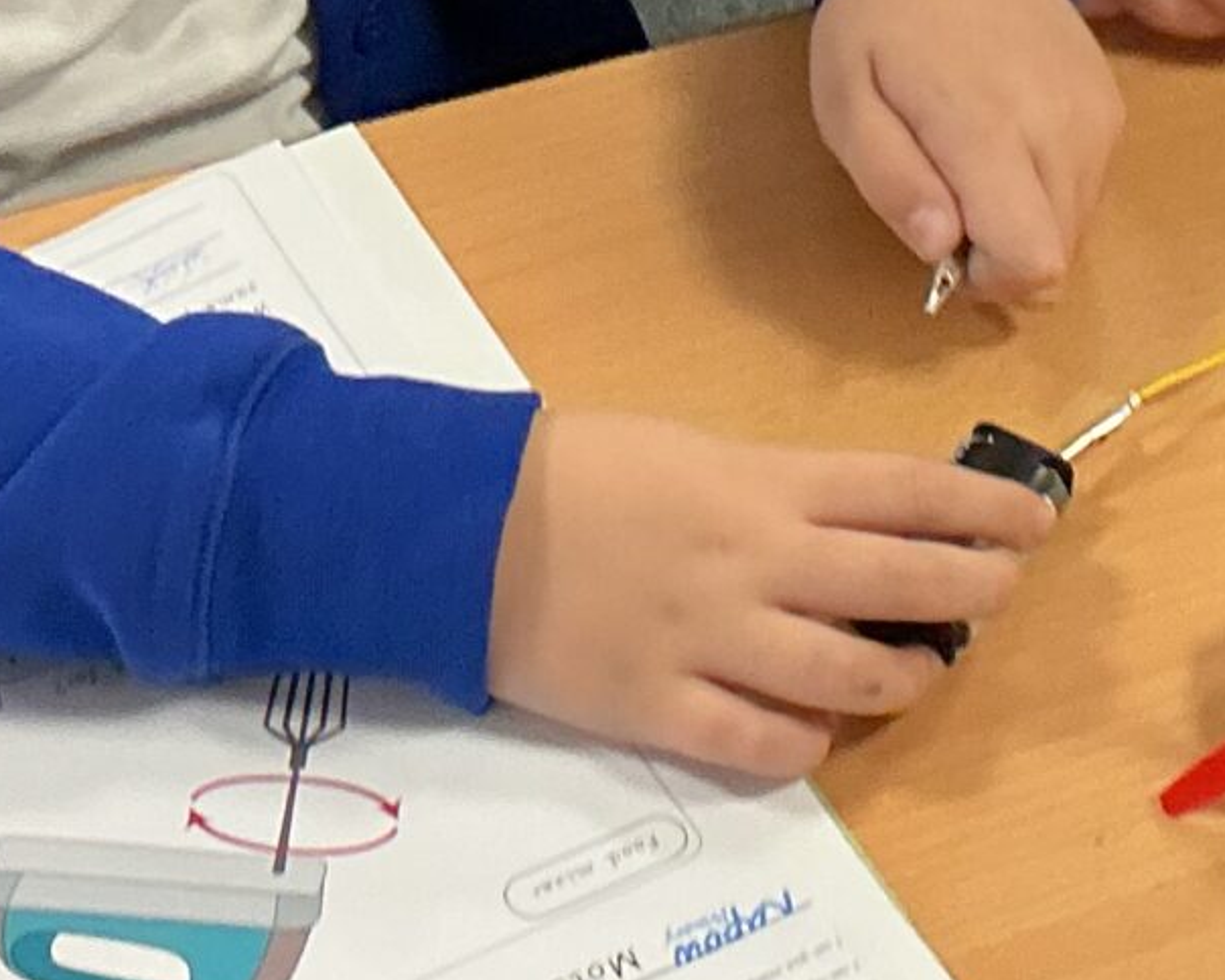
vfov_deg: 12.7
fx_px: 4350
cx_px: 1176
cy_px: -39
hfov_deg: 15.8
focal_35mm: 120
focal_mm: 3
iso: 100
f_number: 1.8
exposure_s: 1/60
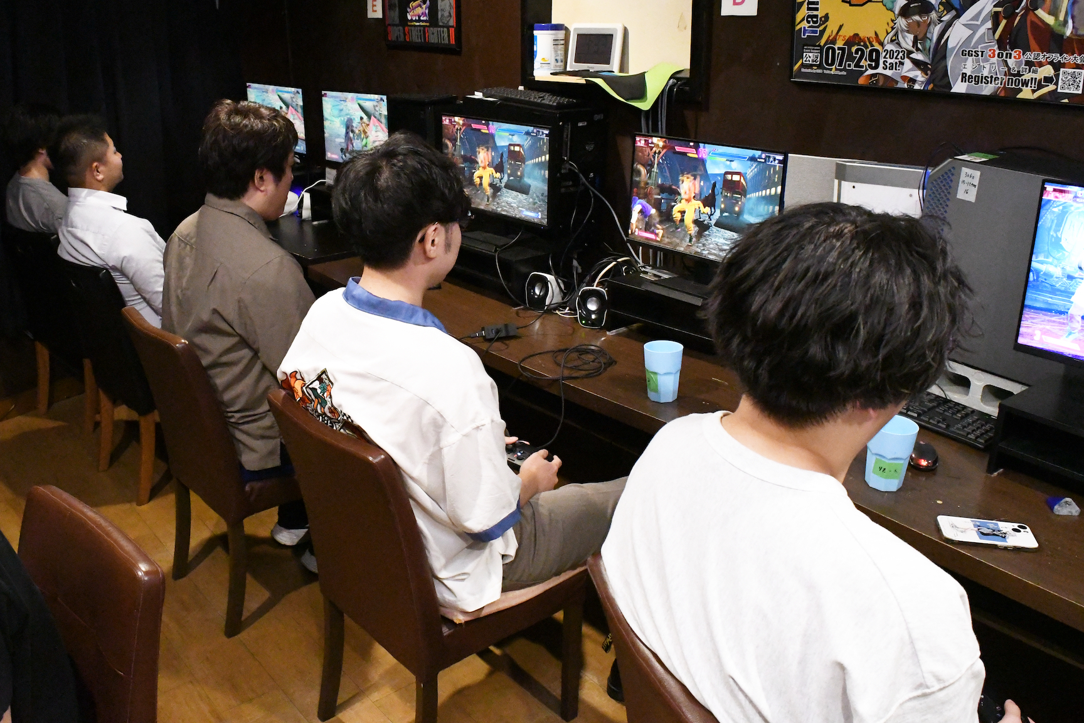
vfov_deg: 43.6
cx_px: 495
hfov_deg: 61.8
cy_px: 325
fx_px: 903
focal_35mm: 30
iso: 12800
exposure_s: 1/60
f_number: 8
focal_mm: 18
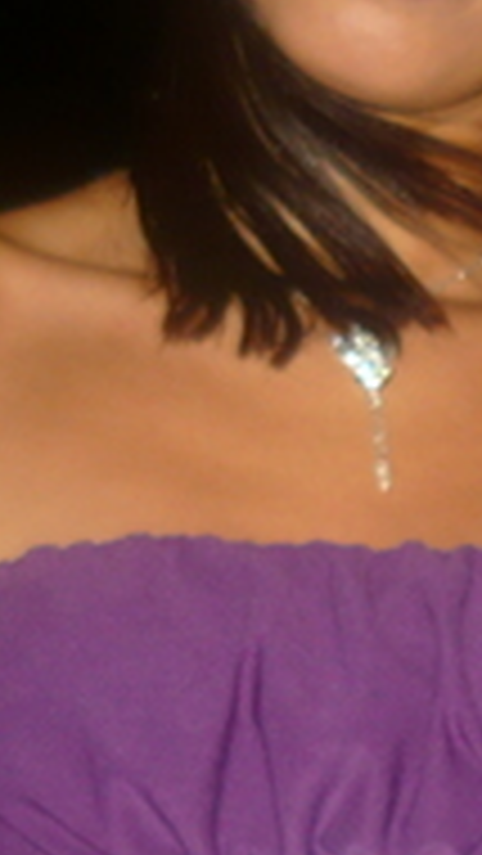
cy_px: 657
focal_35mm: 151
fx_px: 3428
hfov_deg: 8.0
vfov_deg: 14.2
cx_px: 500
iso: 100
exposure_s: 1/30
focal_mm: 5.5
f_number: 2.8
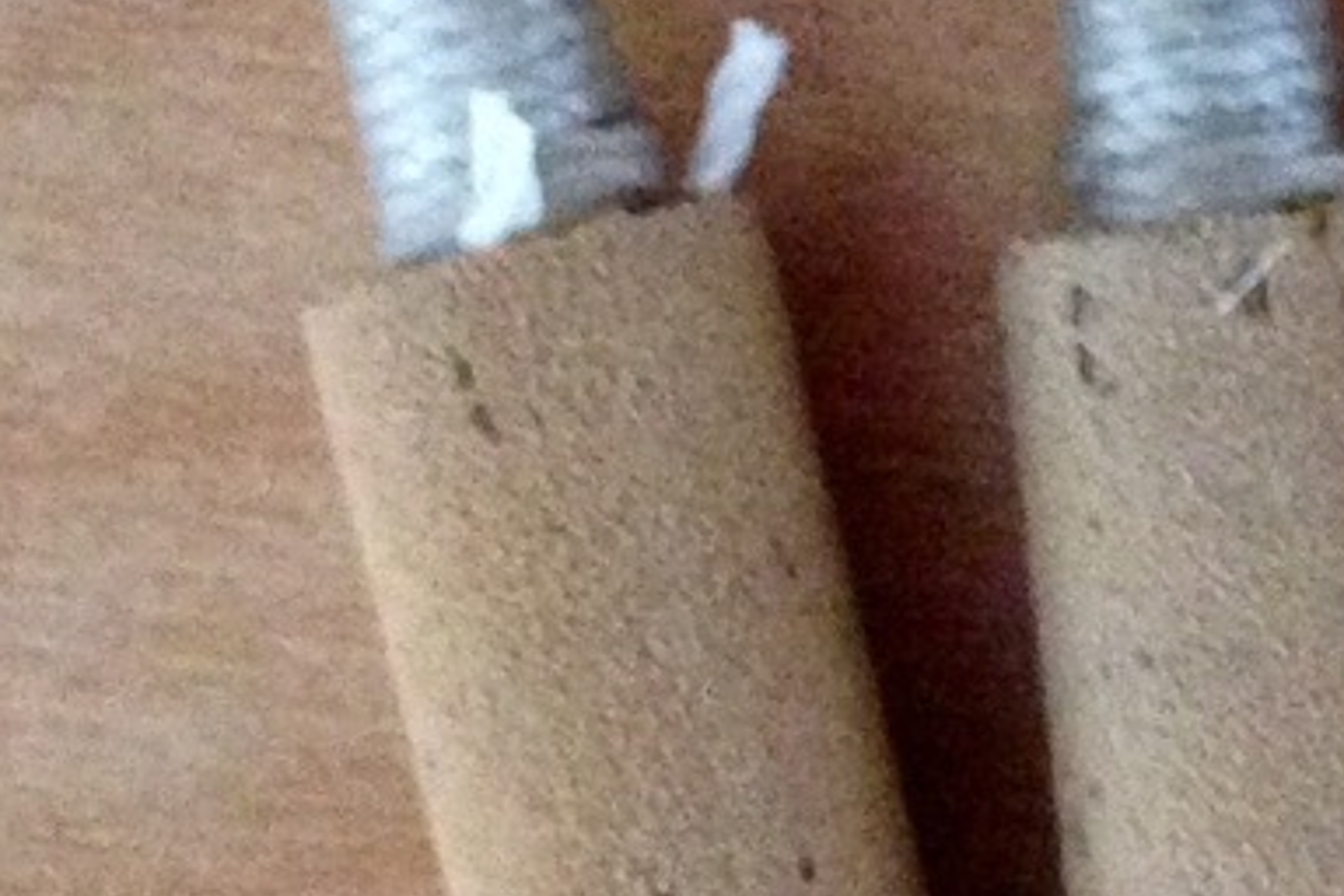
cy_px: -441
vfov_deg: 7.4
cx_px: 1953
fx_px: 6831
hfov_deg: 10.9
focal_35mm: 183
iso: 400
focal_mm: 4.12
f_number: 2.4
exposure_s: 1/20
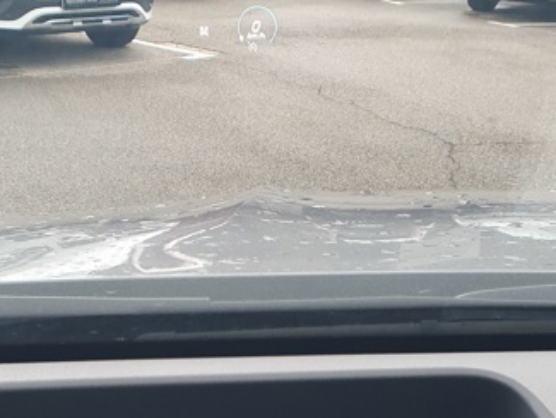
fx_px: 1028
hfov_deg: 30.2
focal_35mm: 64
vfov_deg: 21.9
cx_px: 216
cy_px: 444
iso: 200
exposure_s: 1/120
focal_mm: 4.32
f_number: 2.4
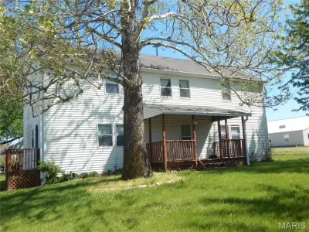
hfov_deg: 54.0
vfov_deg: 41.8
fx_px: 304
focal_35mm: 34
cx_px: 154
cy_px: 116
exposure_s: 1/1500
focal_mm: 6.1
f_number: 3.3
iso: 125
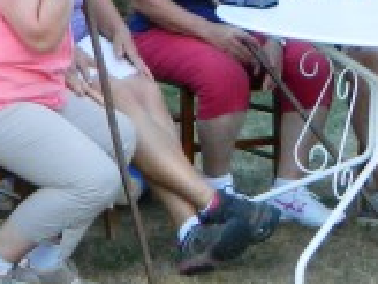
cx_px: 260
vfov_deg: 7.6
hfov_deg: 10.2
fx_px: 2118
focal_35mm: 194
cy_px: 5
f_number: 3.2
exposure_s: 1/160
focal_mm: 5.6
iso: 80
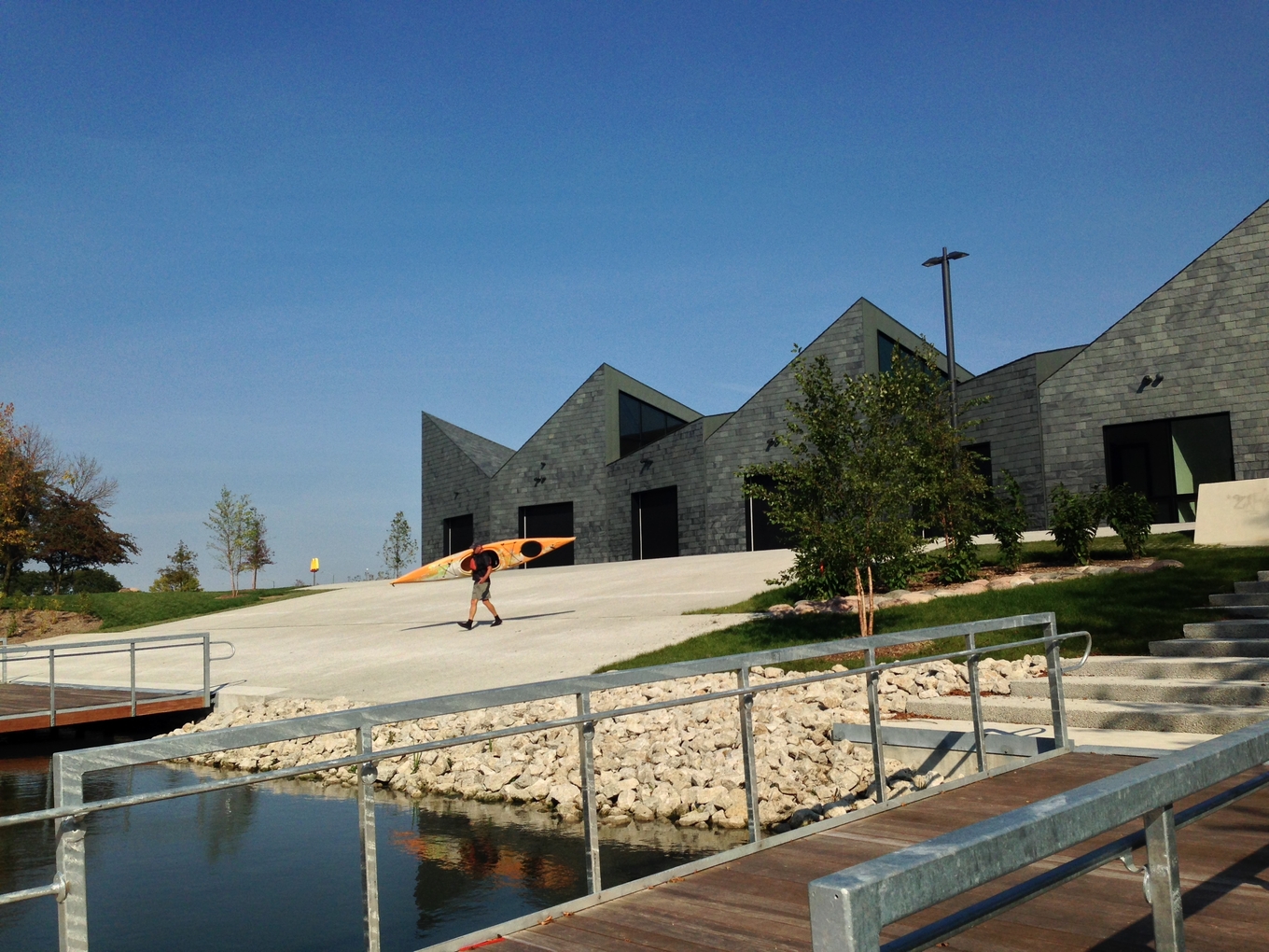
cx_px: 634
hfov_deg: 55.4
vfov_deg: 42.9
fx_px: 1210
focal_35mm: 33
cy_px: 476
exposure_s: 1/3390
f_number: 2.4
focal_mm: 4.12
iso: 50
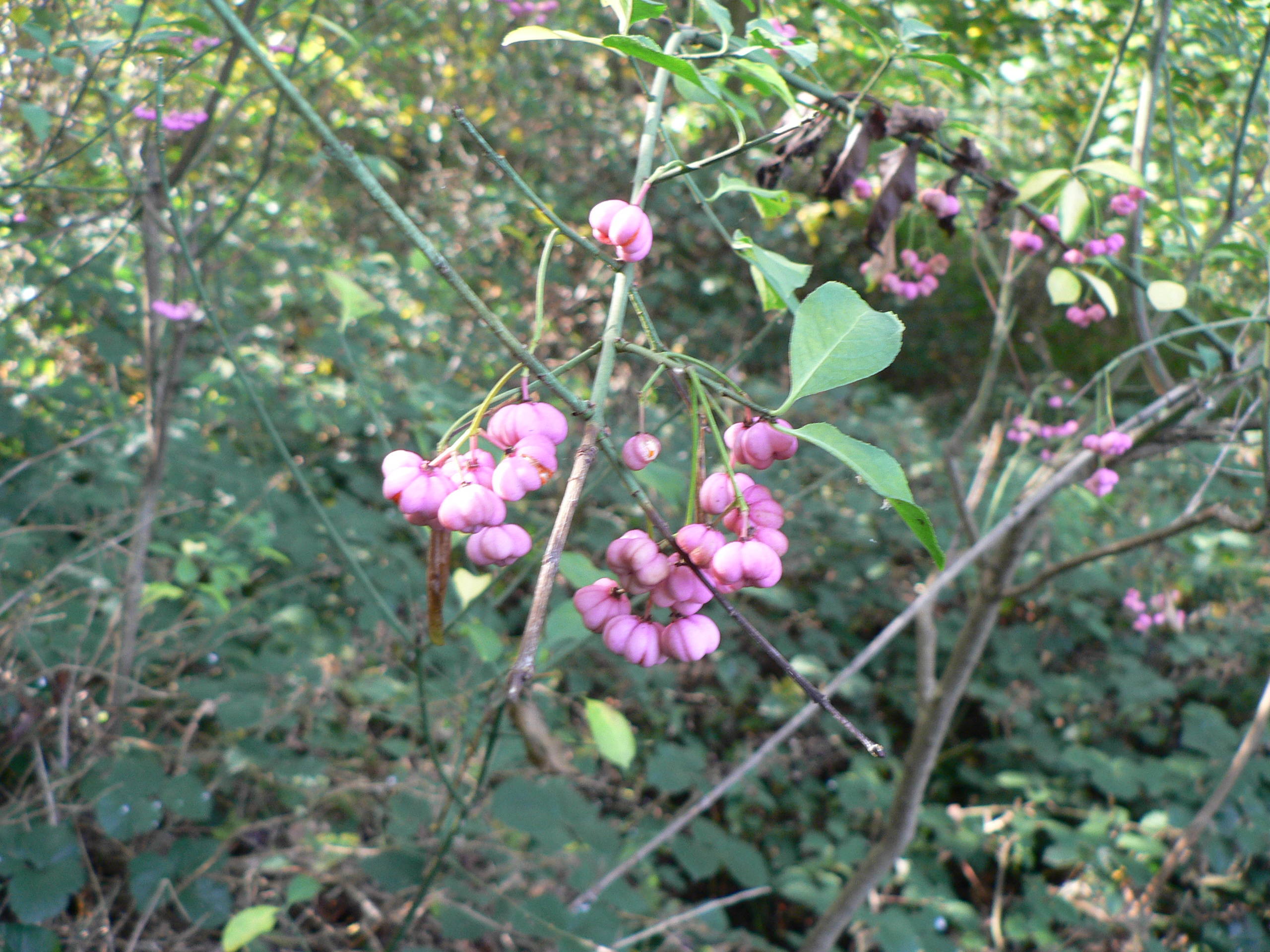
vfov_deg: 39.7
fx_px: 1321
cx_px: 635
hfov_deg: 51.4
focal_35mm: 36
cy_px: 476
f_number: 2.8
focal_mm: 6
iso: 100
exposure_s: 1/30
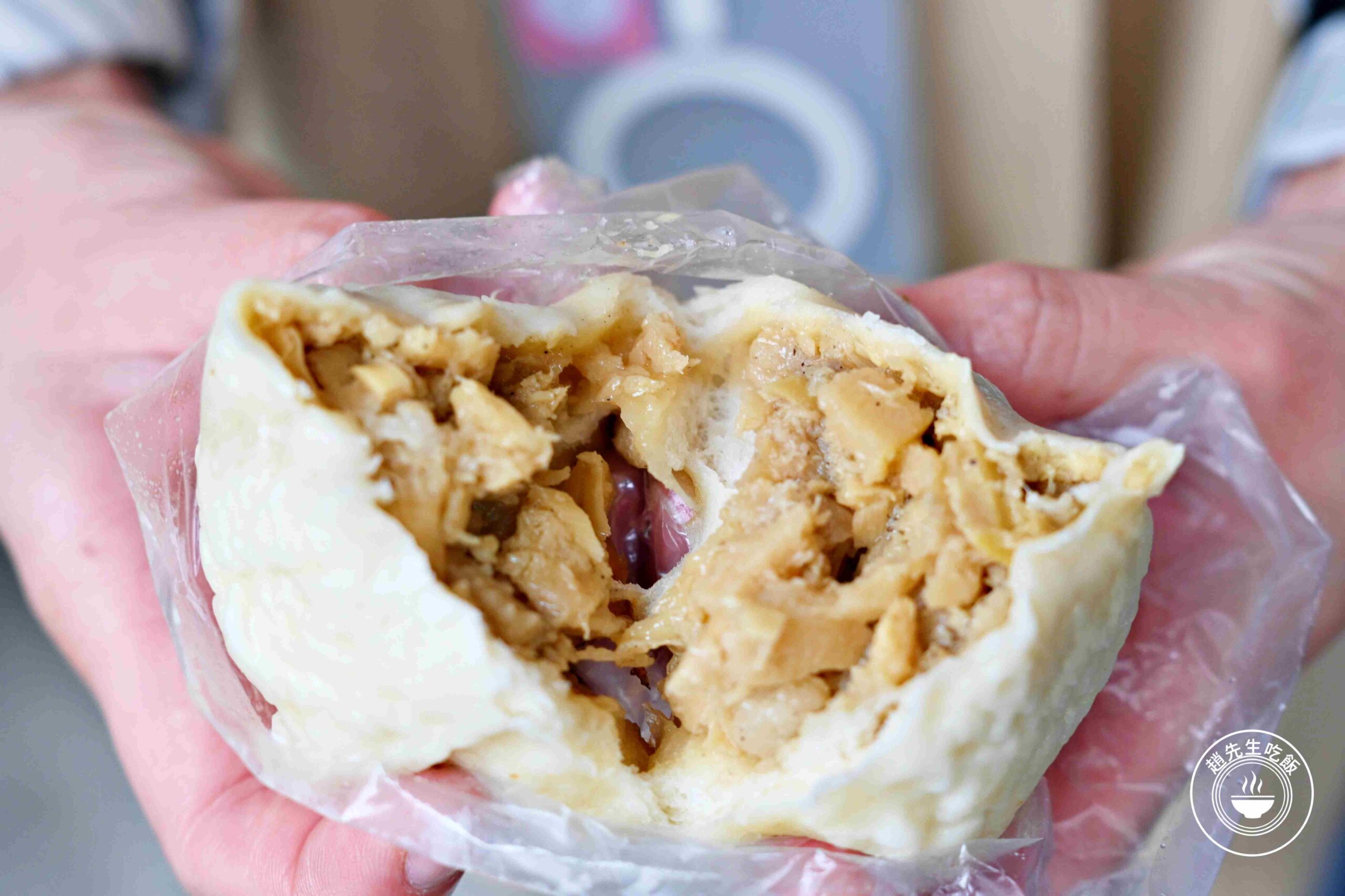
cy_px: 448
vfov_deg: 18.2
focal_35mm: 75
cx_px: 672
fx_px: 2802
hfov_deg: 27.0
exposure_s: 1/160
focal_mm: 50
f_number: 3.2
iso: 200
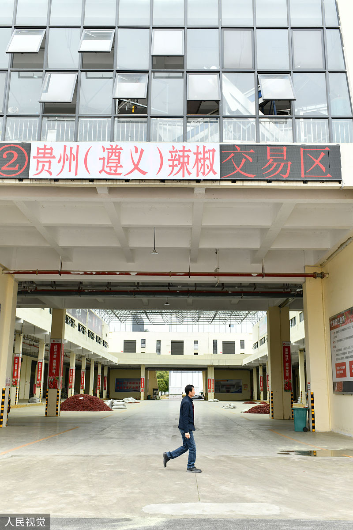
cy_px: 265
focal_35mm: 35
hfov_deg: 37.9
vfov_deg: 54.4
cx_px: 176
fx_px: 515
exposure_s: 1/160
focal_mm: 35
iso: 250
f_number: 4.5
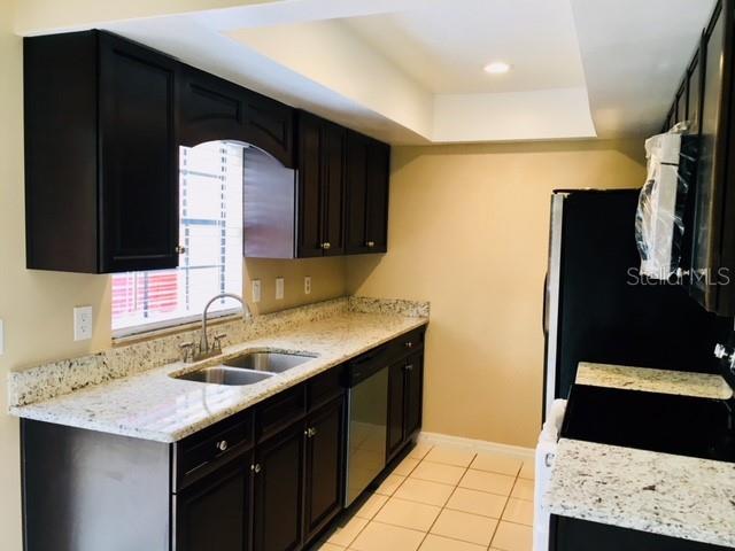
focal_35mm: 29
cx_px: 368
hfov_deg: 61.7
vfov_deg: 48.2
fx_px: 616
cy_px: 276
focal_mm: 4.15
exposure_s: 1/30
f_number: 2.2
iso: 50
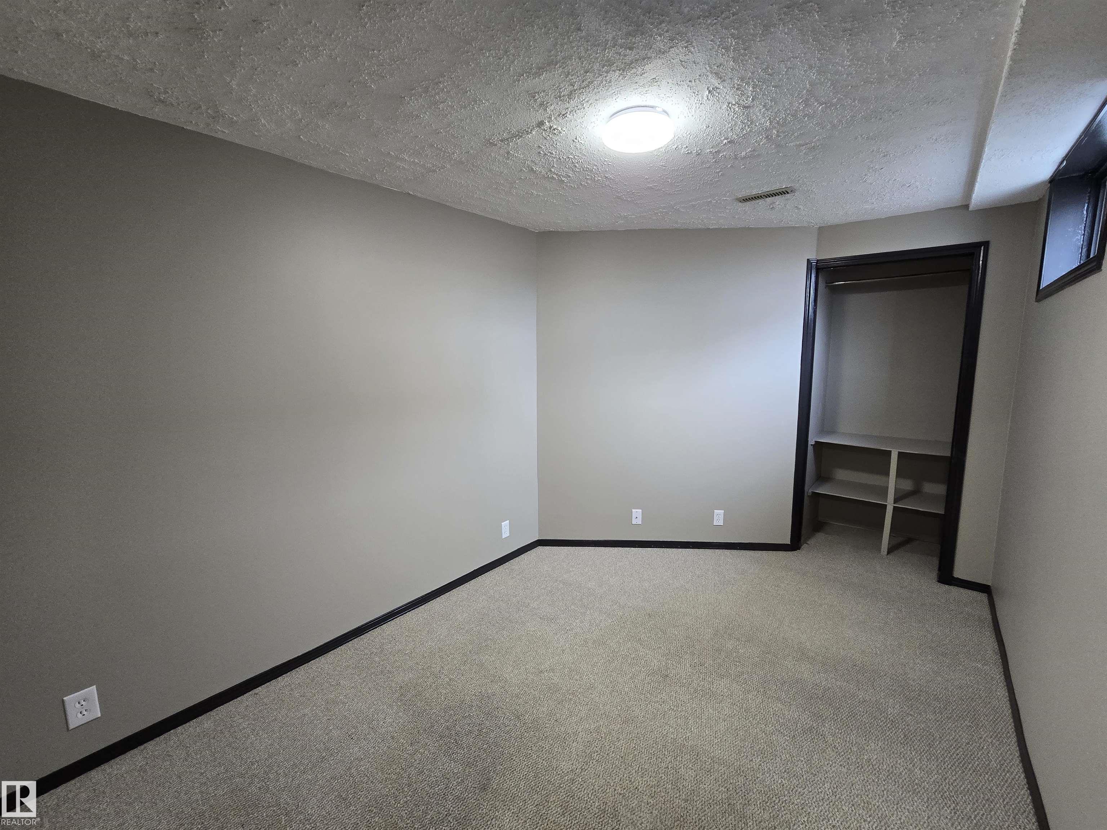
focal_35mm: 13
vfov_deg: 89.9
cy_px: 415
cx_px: 554
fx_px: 416
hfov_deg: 106.2
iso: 200
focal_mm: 2.2
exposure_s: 1/60
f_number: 2.2
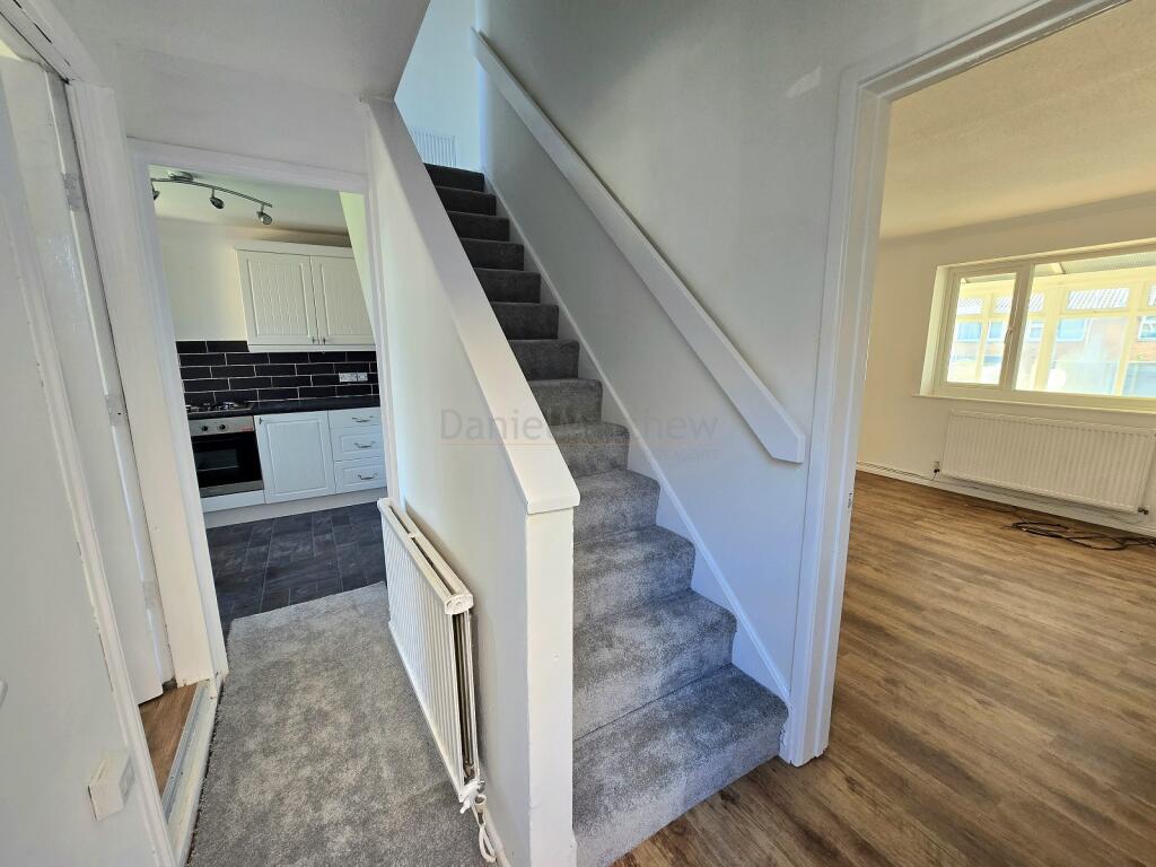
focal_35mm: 13
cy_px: 434
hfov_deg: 106.2
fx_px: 434
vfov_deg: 89.9
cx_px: 578
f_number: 2.2
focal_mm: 2.2
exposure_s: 1/100
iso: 125
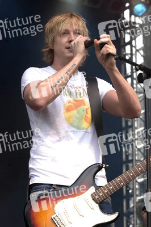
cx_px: 76
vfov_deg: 17.1
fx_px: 756
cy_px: 114
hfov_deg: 11.4
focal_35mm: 120
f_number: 5.6
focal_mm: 80
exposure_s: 1/90
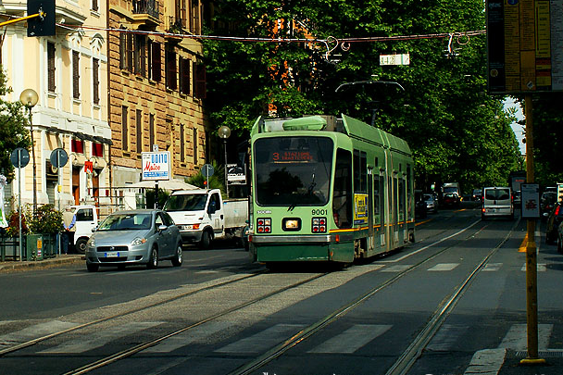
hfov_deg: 20.1
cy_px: 90
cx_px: 147
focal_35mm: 101
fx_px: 1579
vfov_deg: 13.5
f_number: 14
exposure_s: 1/160
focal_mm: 40
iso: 200
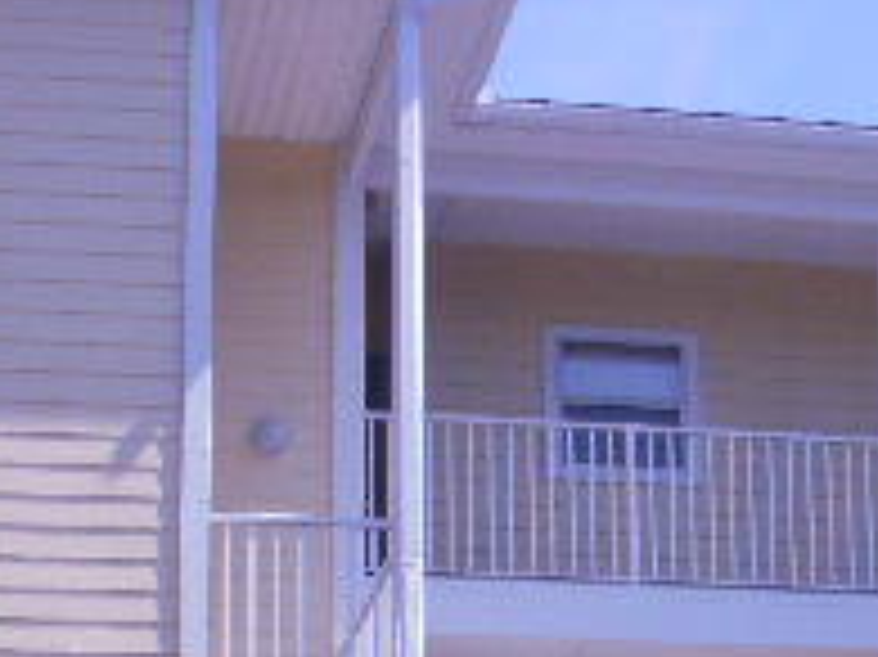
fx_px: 2991
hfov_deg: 16.5
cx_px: 734
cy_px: 1035
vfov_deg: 11.9
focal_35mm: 118
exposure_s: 1/400
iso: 100
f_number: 5.6
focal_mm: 6.3
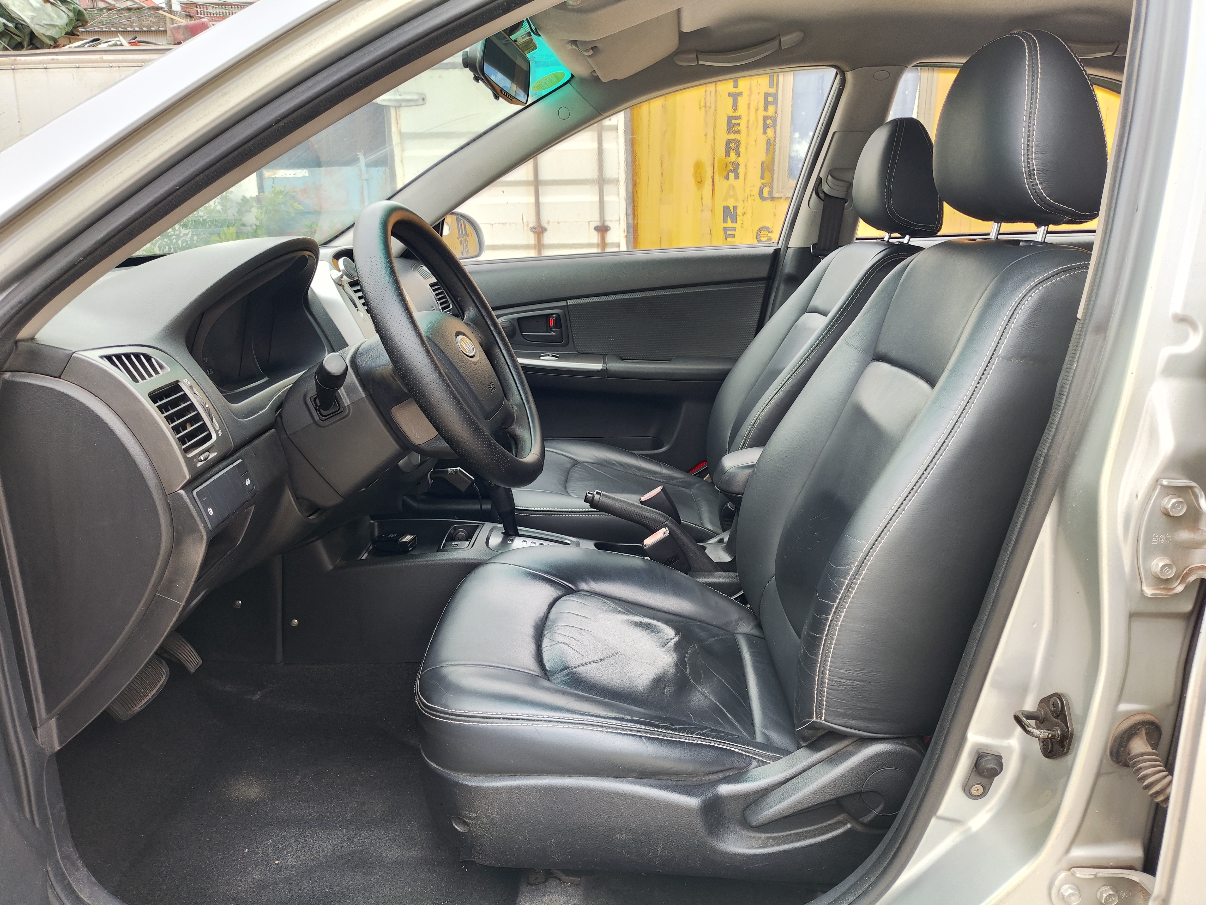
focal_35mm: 24
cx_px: 603
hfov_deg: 71.6
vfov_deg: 56.9
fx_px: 836
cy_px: 452
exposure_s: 1/120
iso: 50
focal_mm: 4.68
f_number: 1.8
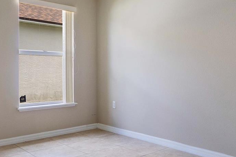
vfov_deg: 35.9
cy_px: 69
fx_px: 242
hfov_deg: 51.9
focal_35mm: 37
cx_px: 115
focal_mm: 16
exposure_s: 1/100
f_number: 7.1
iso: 640
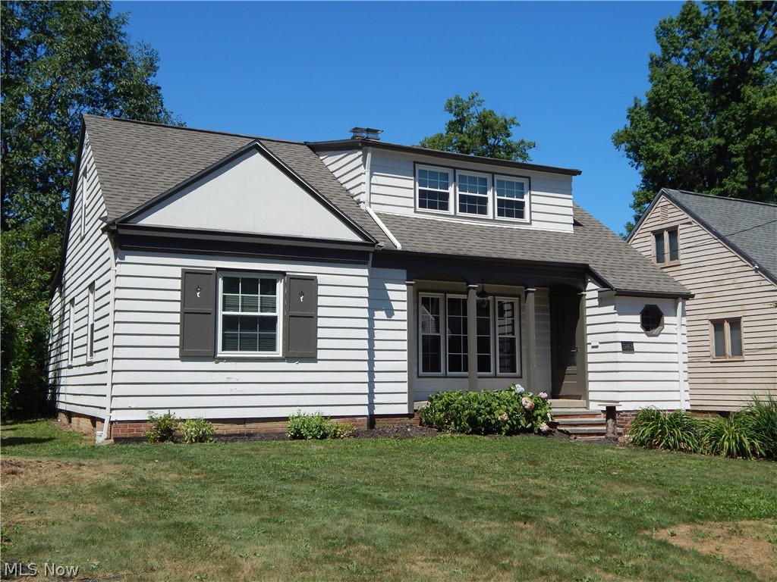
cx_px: 388
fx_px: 853
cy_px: 291
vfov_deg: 37.7
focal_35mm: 38
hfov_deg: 49.0
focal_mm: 6.8
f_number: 6.9
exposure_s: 1/500
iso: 125
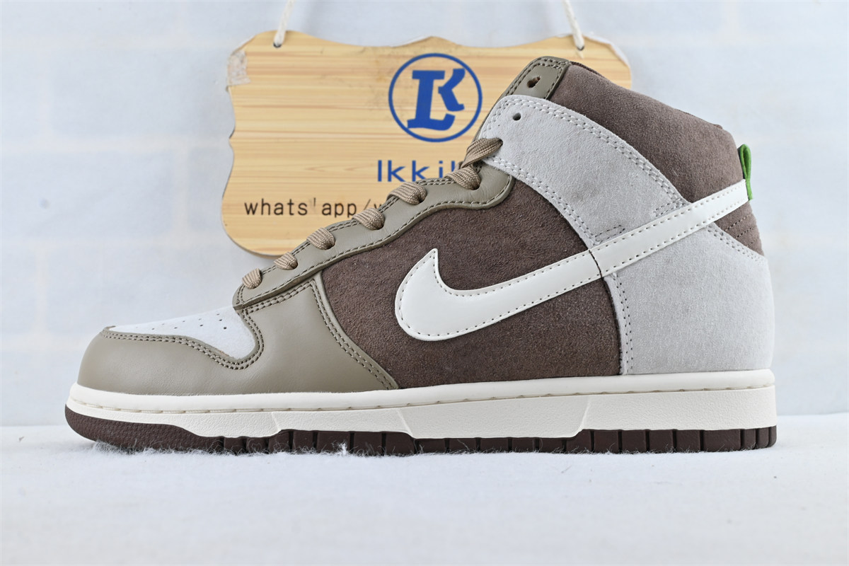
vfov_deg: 34.2
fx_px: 920
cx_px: 424
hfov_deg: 49.6
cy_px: 283
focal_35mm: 39
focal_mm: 26
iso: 100
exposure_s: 1/10
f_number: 10
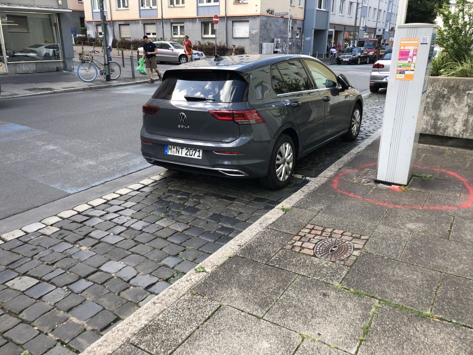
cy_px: 178
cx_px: 236
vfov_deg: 49.8
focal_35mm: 28
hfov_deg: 63.4
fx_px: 383
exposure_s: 1/201
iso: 20
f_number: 1.8
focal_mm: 3.99
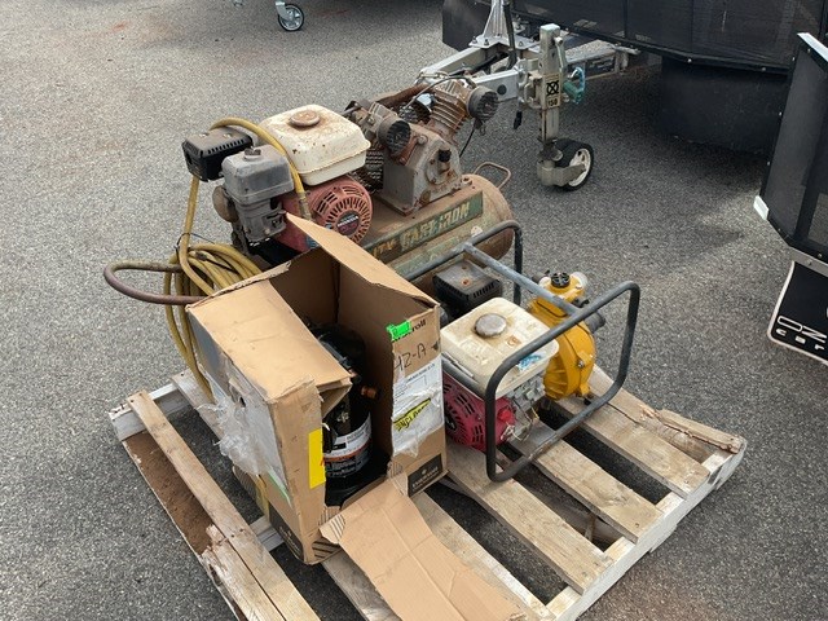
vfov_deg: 48.2
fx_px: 694
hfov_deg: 61.7
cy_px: 310
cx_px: 414
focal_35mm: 29
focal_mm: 3
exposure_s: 1/929
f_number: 1.8
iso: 16
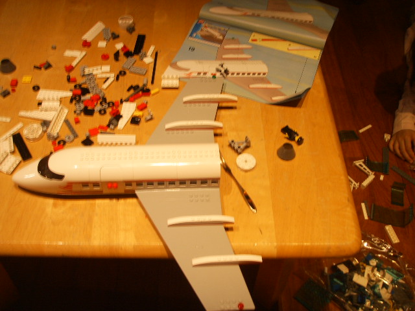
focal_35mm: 39
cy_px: 156
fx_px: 468
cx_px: 208
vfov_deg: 36.8
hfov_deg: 47.9
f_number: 3.5
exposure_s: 1/8
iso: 63
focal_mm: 6.6
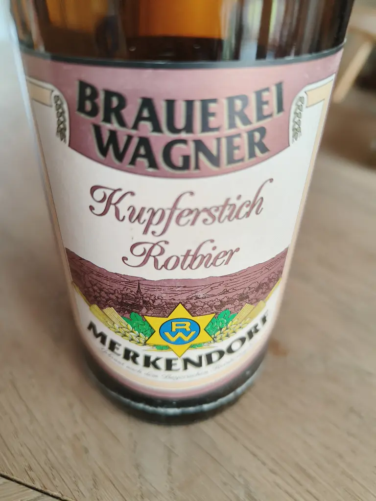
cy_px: 250
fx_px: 348
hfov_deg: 56.8
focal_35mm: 24
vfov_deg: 71.6
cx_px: 188
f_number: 2.8
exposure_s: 1/50
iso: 200
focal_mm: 5.59
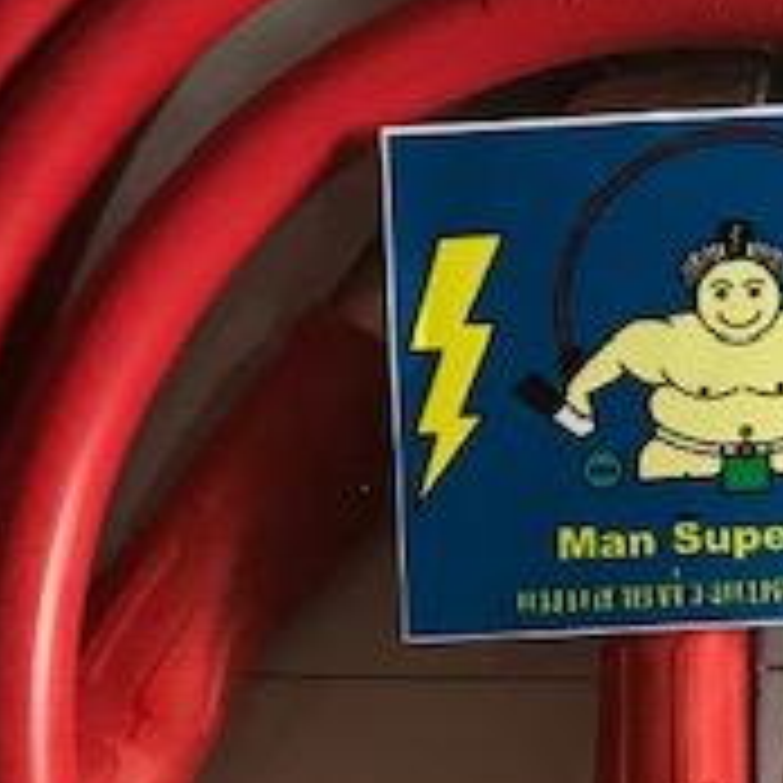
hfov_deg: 18.5
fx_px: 2329
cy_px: 702
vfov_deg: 18.8
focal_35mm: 91
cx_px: 806
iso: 40
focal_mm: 3.99
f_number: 1.8
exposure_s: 1/17
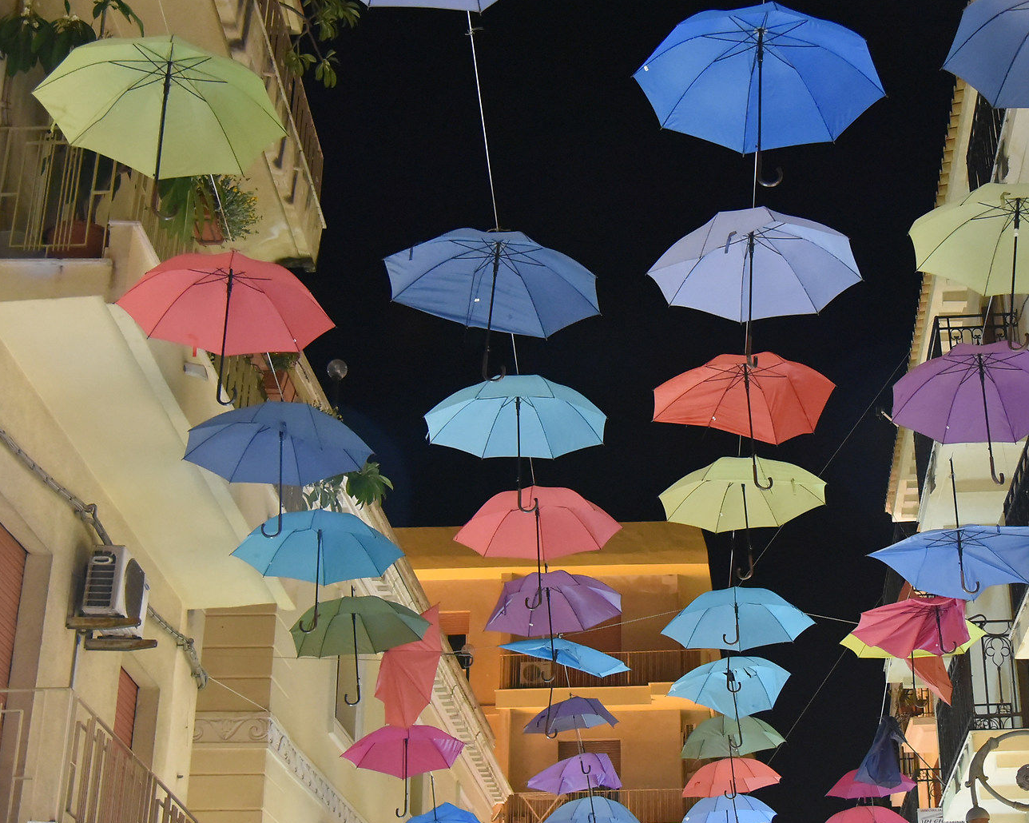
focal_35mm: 56
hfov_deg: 33.3
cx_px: 689
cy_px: 404
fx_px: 1705
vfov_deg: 27.1
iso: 6400
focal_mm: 32
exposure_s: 1/20
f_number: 4
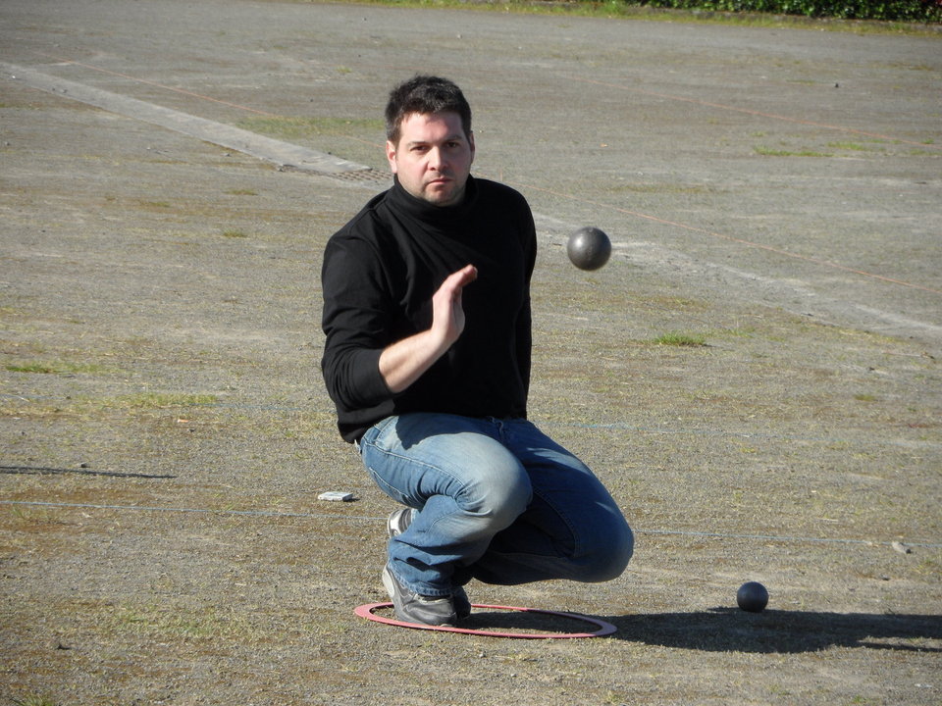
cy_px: 353
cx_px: 471
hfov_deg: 8.2
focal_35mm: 240
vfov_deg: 6.2
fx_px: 6531
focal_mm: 39.5
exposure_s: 1/250
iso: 80
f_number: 5
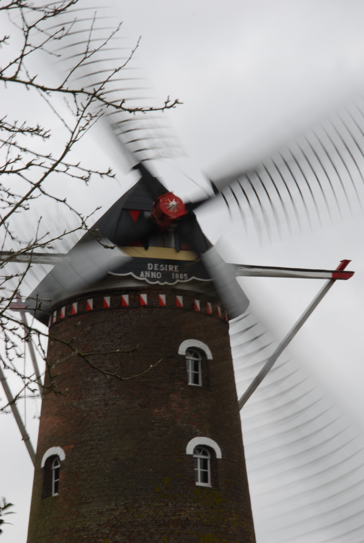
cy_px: 272
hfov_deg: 10.8
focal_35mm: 128
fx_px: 1928
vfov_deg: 16.1
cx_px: 182
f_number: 29
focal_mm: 85
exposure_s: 1/3
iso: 100
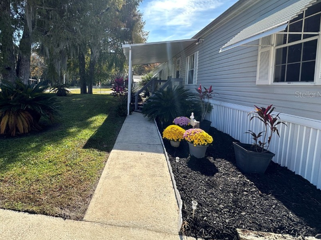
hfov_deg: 86.5
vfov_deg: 70.7
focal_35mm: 18
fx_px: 167
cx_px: 127
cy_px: 94
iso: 40
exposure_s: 1/626
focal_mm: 2.22
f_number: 2.2
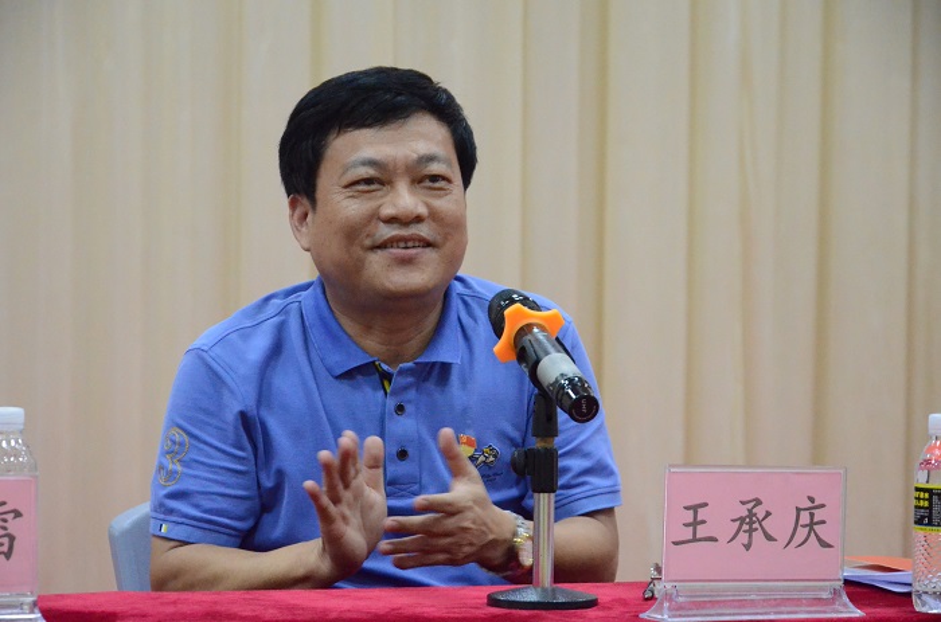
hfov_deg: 14.0
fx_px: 3833
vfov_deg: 9.3
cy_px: 311
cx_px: 470
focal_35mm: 147
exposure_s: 1/50
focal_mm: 98
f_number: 5.6
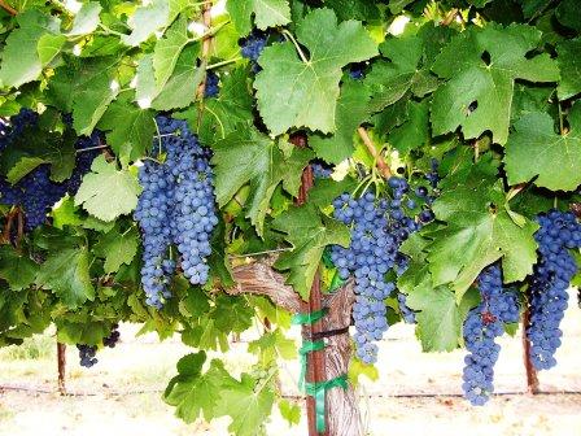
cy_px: 218
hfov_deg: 54.0
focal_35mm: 34
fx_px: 571
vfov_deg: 41.8
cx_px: 290
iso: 80
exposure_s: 1/60
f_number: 2.7
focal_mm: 5.6
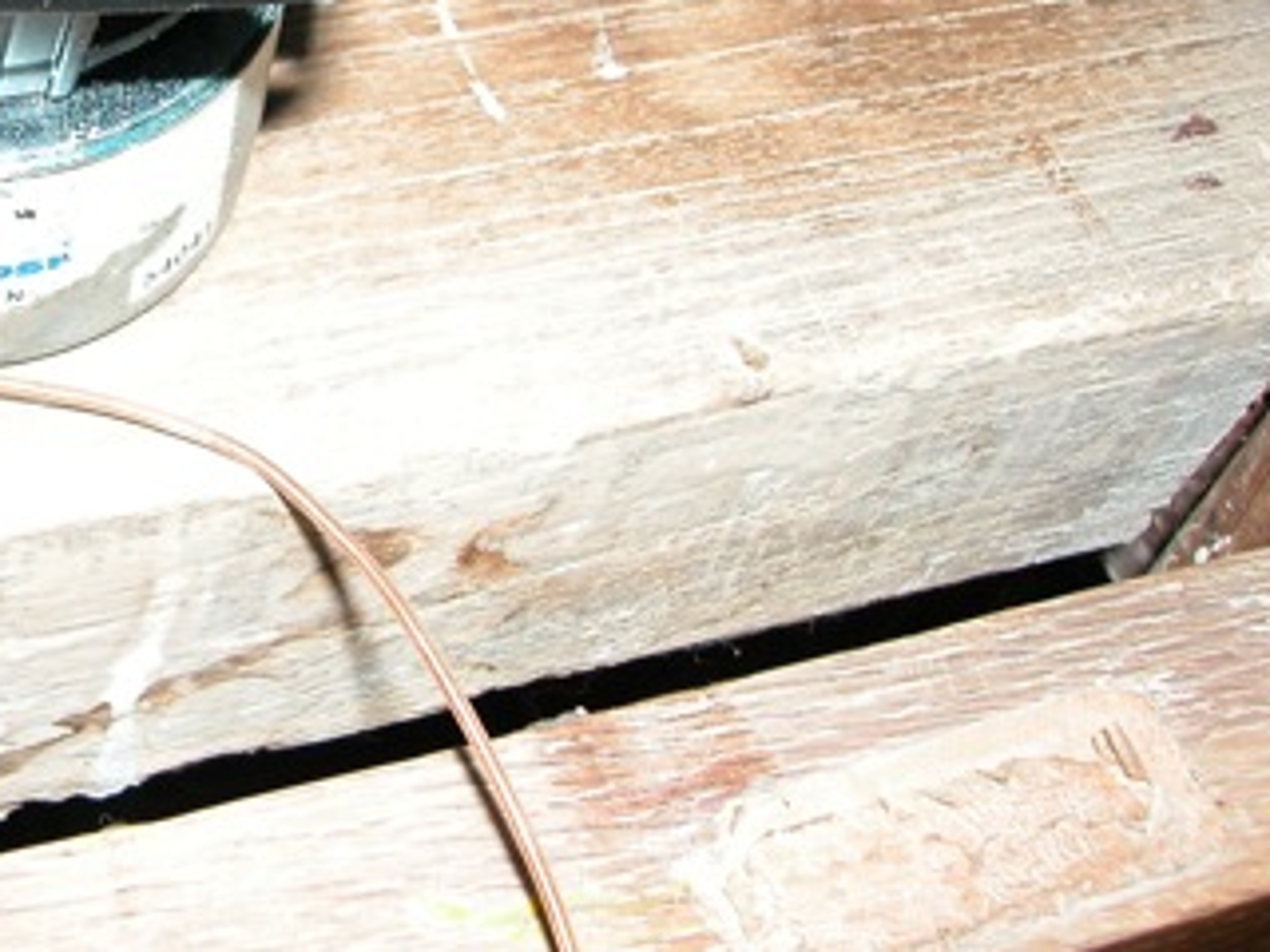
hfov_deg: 32.3
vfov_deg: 25.4
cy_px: 131
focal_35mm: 56
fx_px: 2055
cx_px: 75
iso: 125
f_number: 3.1
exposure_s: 1/60
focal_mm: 7.1
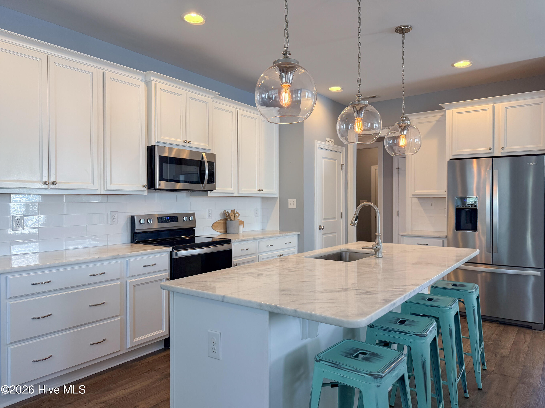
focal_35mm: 24
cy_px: 204
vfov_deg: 56.8
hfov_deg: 71.6
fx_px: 378
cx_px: 272
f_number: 1.8
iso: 160
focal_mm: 6.76
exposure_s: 1/125
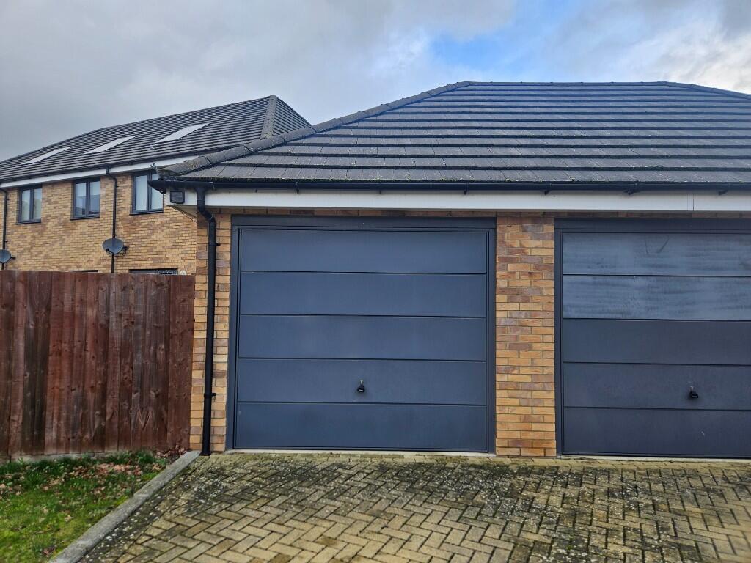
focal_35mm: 23
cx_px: 376
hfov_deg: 73.9
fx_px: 499
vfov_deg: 58.9
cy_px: 282
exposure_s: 1/171
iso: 25
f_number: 1.8
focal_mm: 5.4
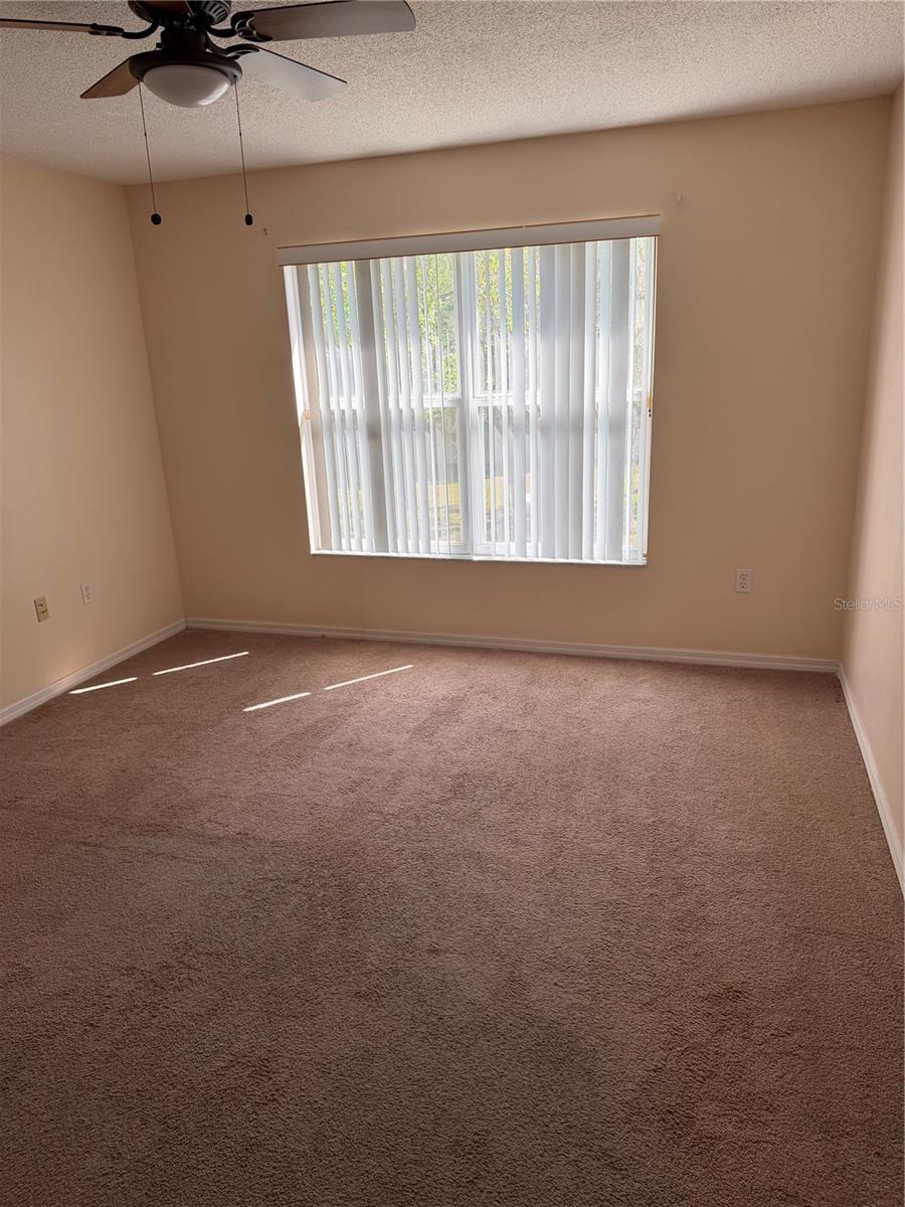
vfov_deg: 71.6
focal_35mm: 24
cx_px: 452
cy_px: 604
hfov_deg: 56.8
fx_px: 837
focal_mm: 6.76
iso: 100
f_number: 1.78
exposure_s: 1/419
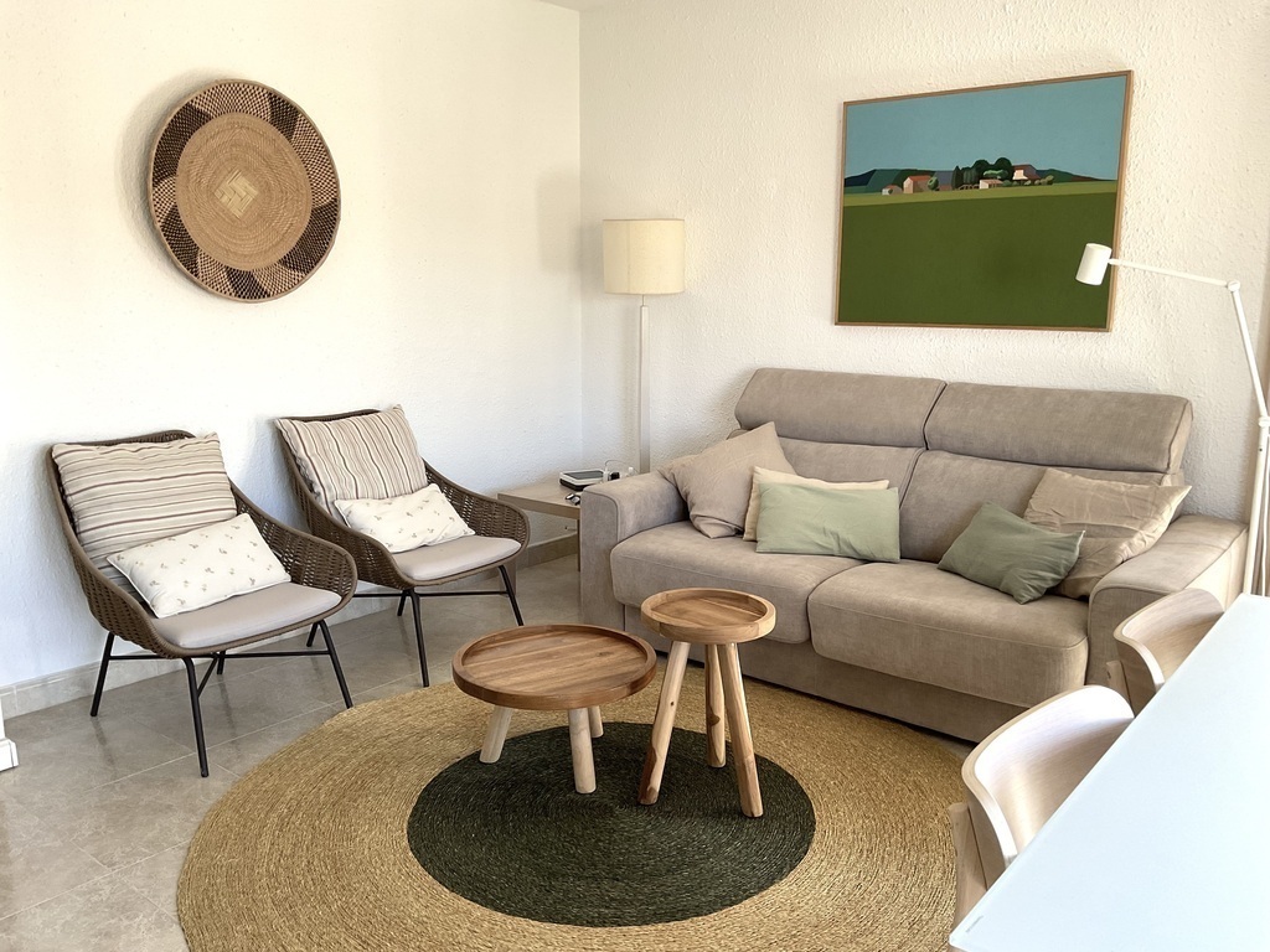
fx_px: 1064
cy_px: 476
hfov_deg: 61.7
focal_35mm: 29
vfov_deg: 48.2
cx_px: 635
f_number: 1.8
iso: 50
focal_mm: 3
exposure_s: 1/120
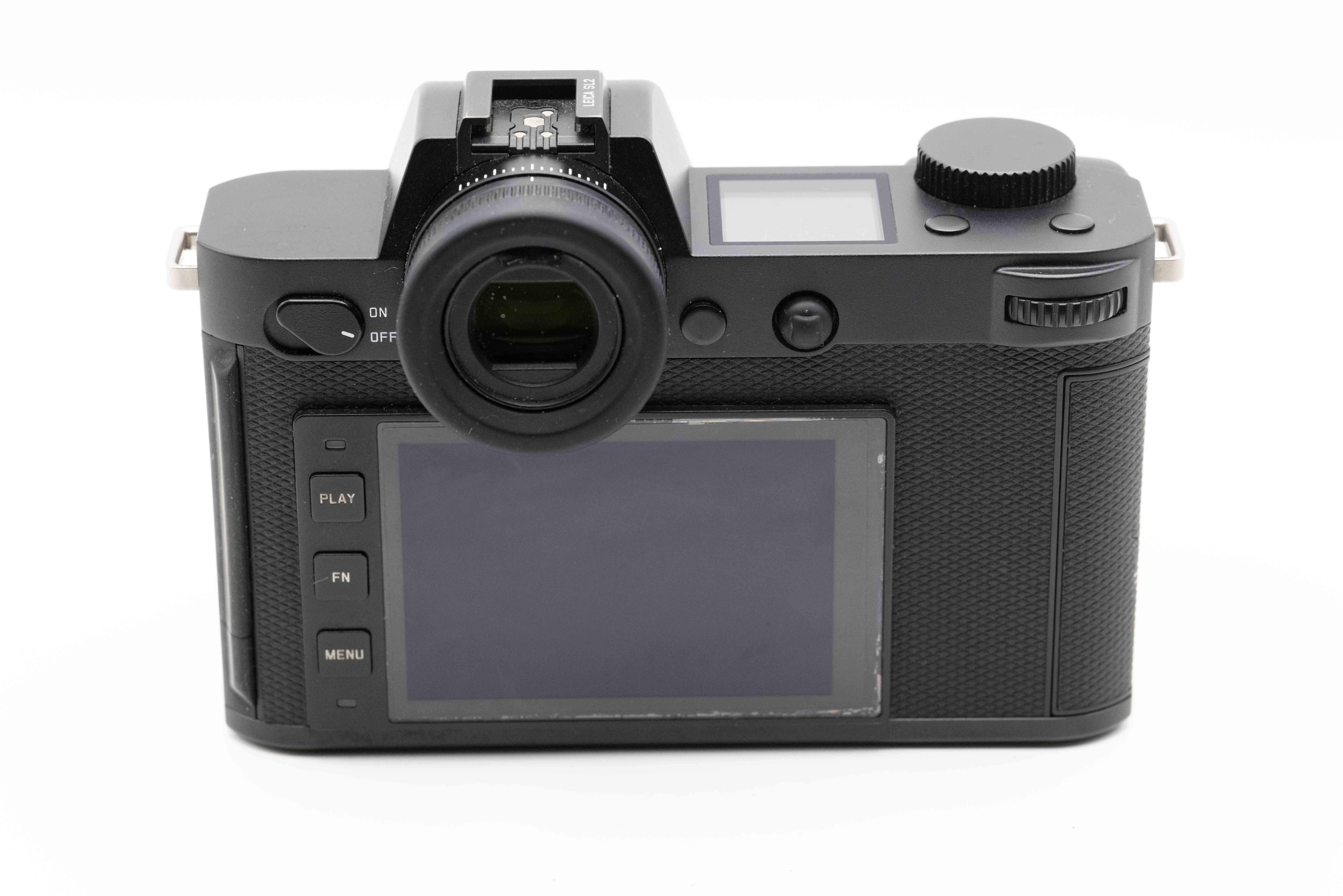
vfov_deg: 15.2
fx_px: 3358
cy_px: 448
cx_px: 672
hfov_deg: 22.6
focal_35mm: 90
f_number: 10
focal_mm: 90
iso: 3200
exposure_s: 1/200
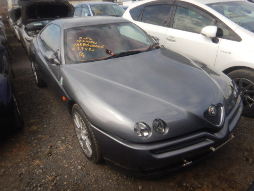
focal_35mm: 24
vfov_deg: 56.8
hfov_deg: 71.6
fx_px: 176
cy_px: 96
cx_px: 127
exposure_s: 1/400
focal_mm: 4.3
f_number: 2.8
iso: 125
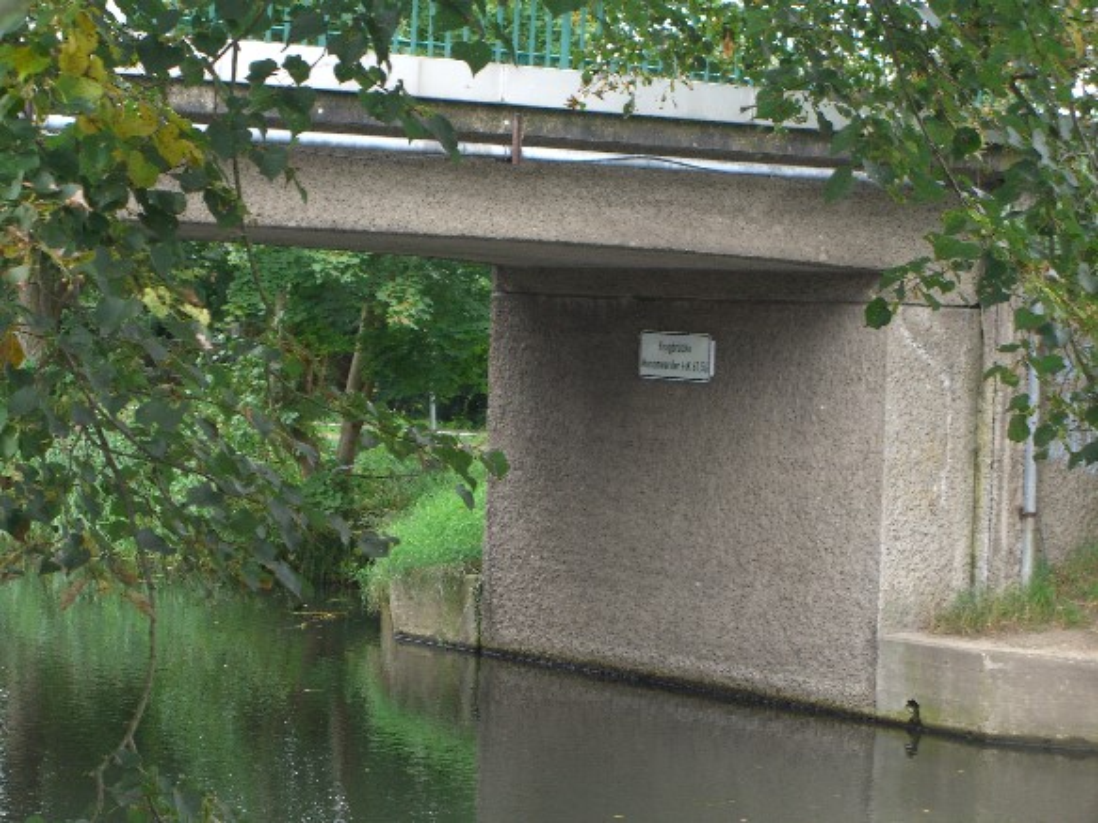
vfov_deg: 13.0
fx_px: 3615
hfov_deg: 17.3
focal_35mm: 114
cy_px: 412
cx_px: 549
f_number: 5.1
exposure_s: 1/60
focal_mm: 23.7
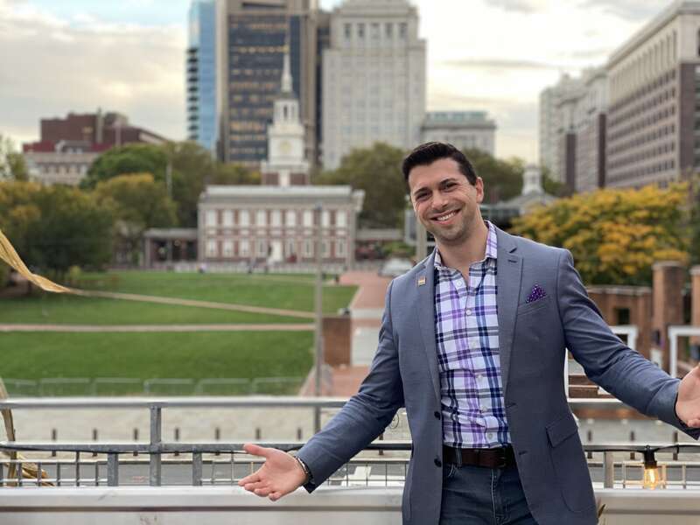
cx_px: 350
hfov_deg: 36.8
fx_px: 1052
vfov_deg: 28.0
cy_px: 262
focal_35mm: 52
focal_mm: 6
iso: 64
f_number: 2
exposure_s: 1/120
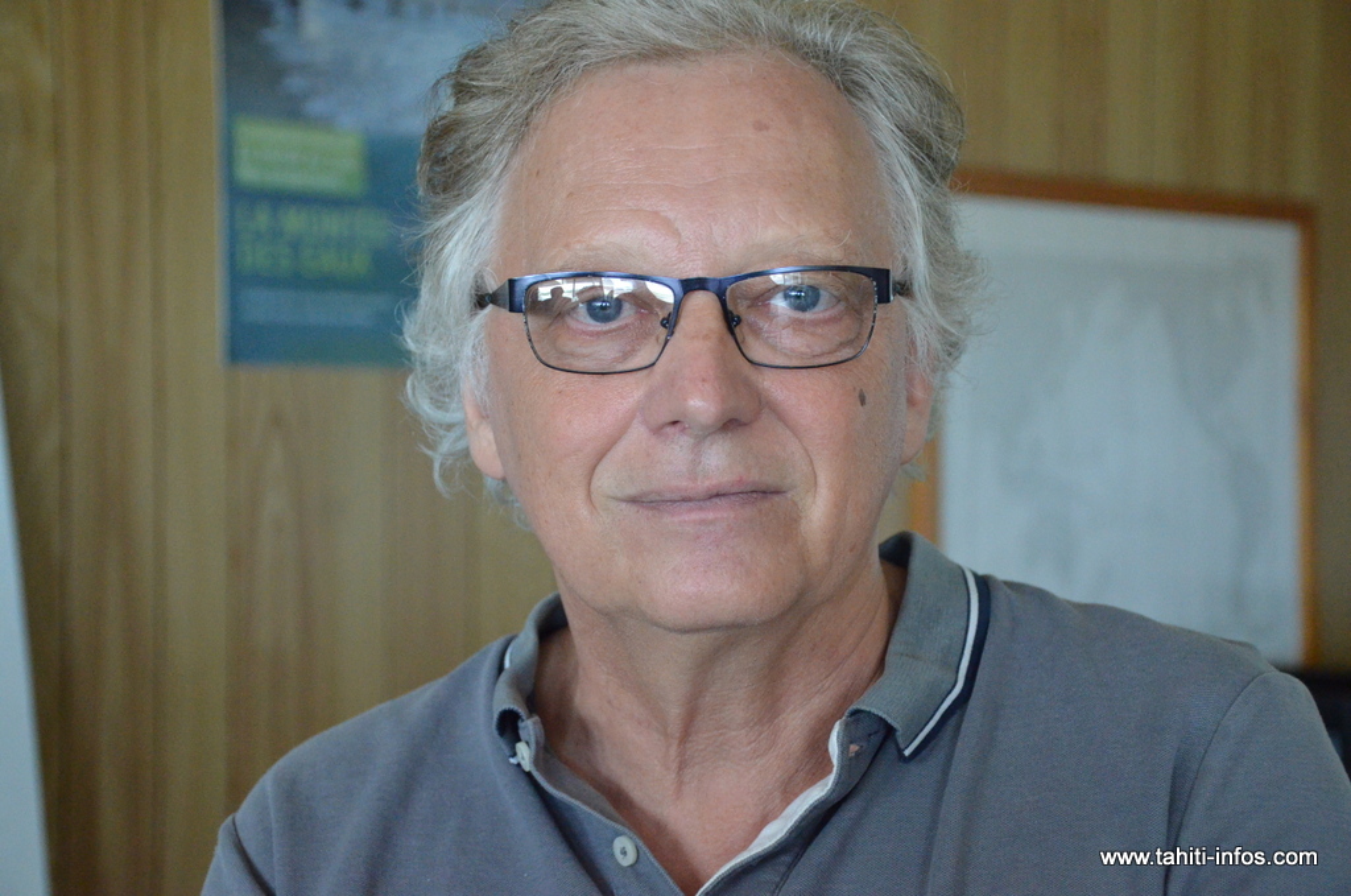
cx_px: 676
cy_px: 448
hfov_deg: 27.0
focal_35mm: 75
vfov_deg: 18.1
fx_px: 2810
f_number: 5
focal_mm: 50
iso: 5000
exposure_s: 1/100
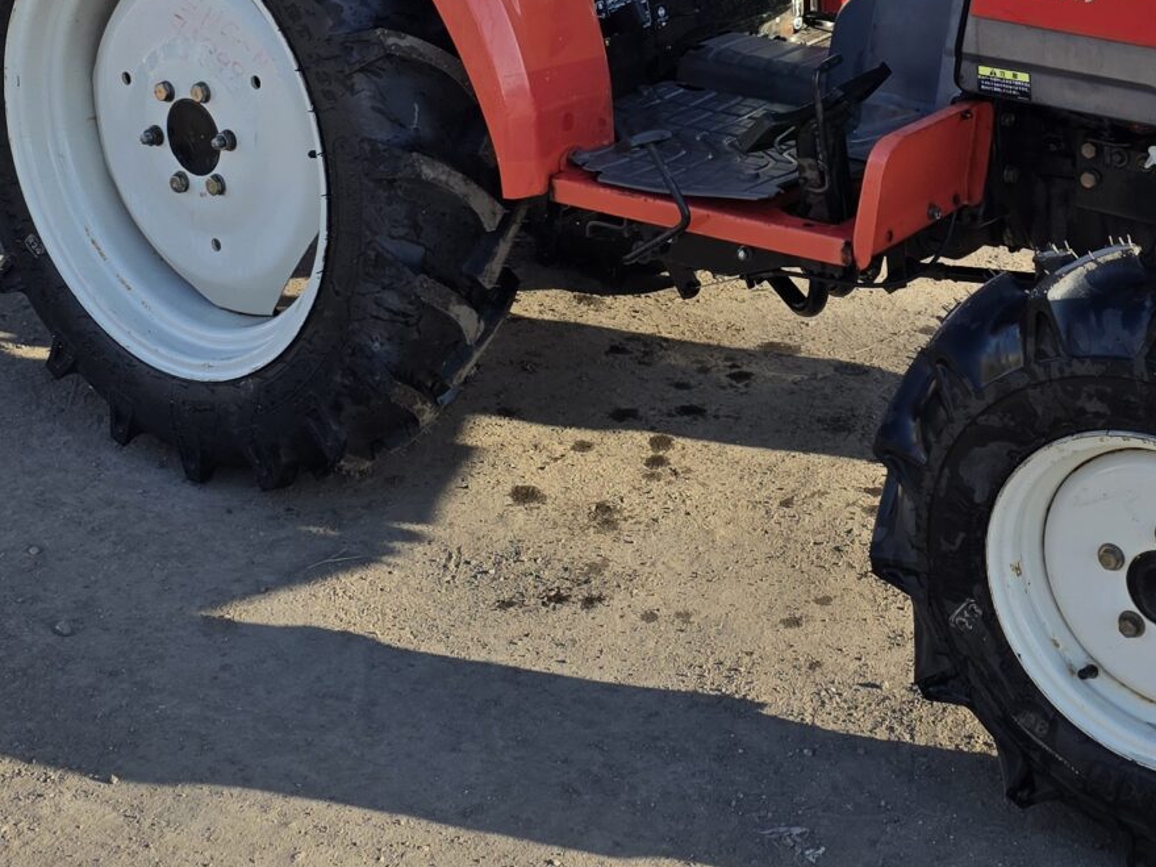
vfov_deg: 21.0
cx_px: 736
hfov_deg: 28.8
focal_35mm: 67
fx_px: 2237
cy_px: -38
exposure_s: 1/1601
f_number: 1.7
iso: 80
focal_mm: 6.3
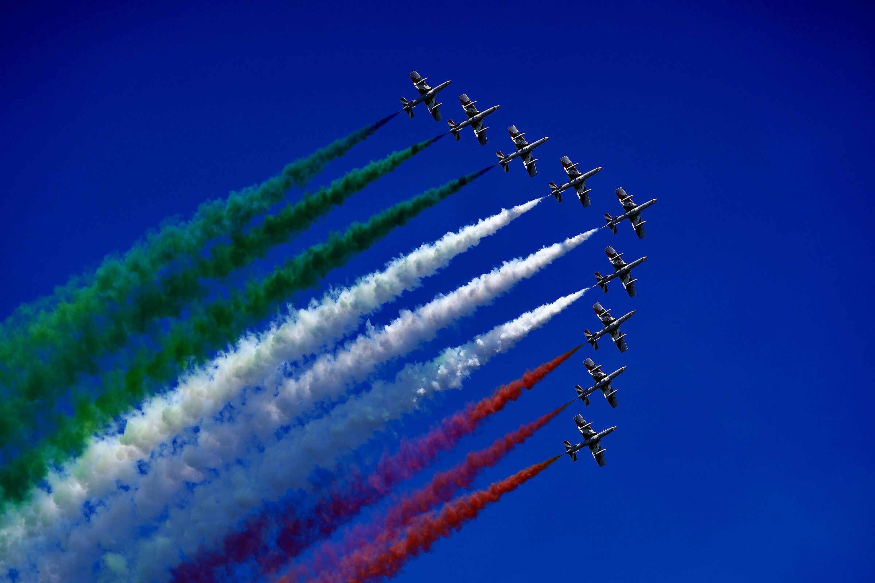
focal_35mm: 108
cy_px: 292
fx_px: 2625
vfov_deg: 12.7
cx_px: 438
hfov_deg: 18.9
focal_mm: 108
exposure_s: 1/3200
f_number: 4
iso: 100
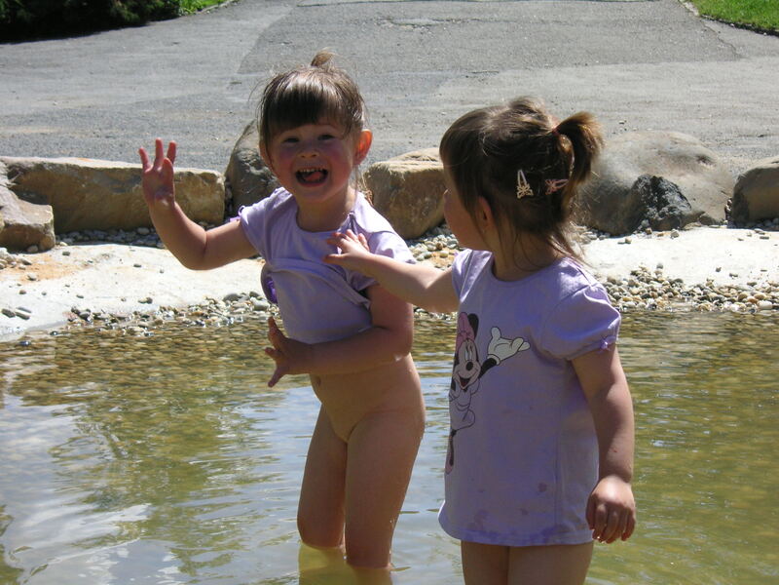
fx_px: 2250
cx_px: 390
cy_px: 292
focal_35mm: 100
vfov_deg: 14.8
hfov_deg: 19.6
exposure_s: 1/350
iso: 50
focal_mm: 16.6
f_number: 5
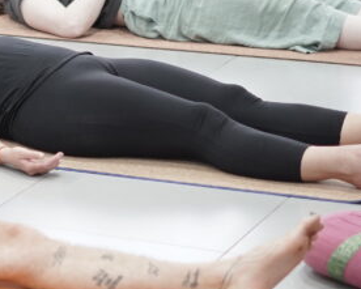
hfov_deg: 11.0
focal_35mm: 174
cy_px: 96
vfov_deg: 8.9
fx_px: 1860
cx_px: -29
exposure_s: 1/100
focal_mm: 50
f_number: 1.8
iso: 1250
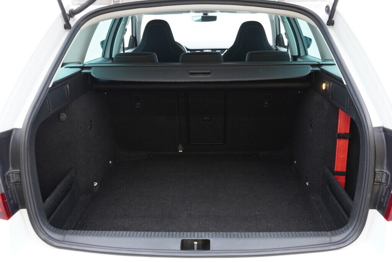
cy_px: 131
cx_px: 196
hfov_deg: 53.1
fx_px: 392
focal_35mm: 36
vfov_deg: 36.9
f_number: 2.8
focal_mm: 24
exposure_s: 1/40
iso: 320
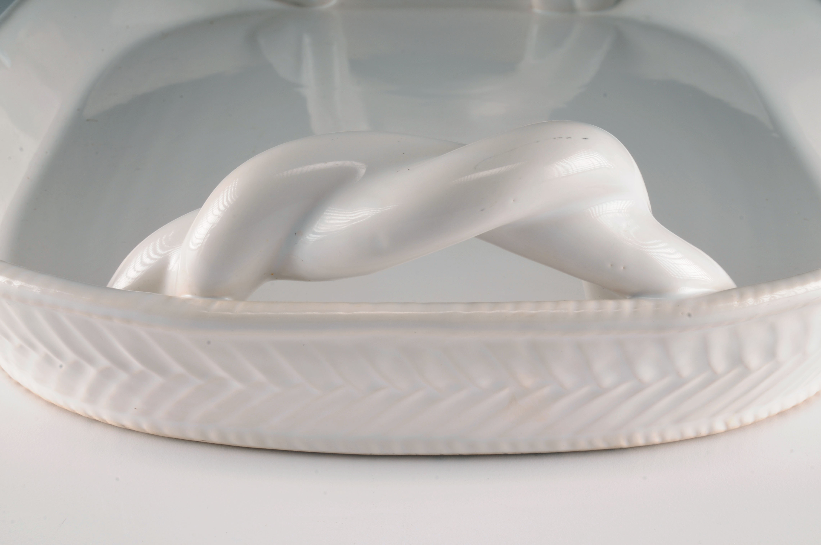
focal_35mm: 82
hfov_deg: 24.6
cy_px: 272
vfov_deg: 16.5
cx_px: 410
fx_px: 1879
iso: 160
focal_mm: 55
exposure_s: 1/250
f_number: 22
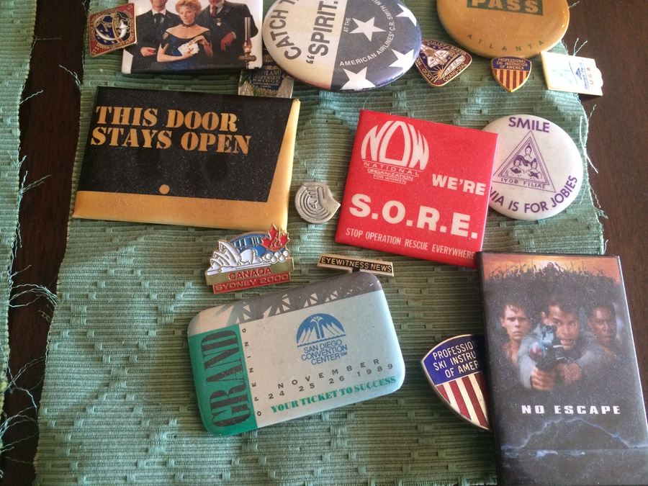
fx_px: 562
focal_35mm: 30
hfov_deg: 60.0
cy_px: 243
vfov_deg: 46.8
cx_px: 324
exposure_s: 1/30
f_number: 2.2
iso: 200
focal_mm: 4.12
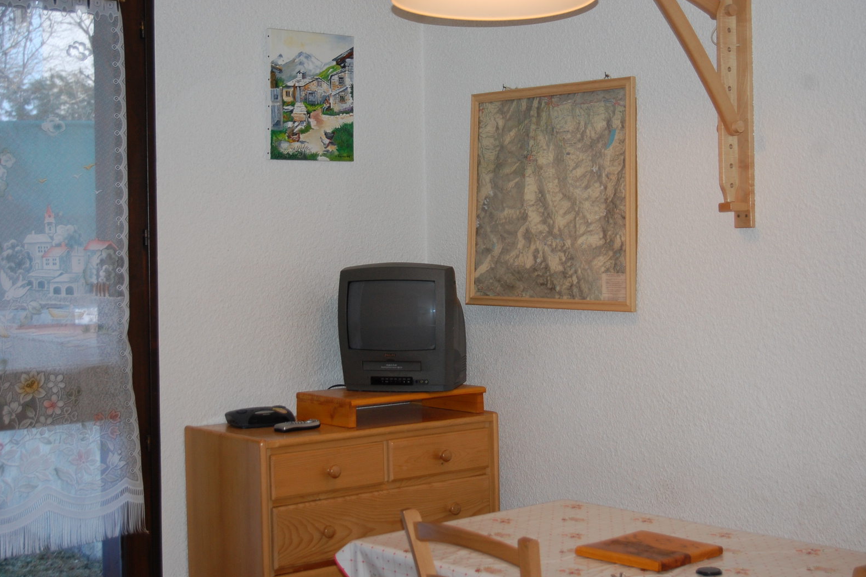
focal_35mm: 58
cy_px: 288
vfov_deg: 23.4
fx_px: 1395
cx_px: 431
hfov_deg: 34.5
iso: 400
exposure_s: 1/60
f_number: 5
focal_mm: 38
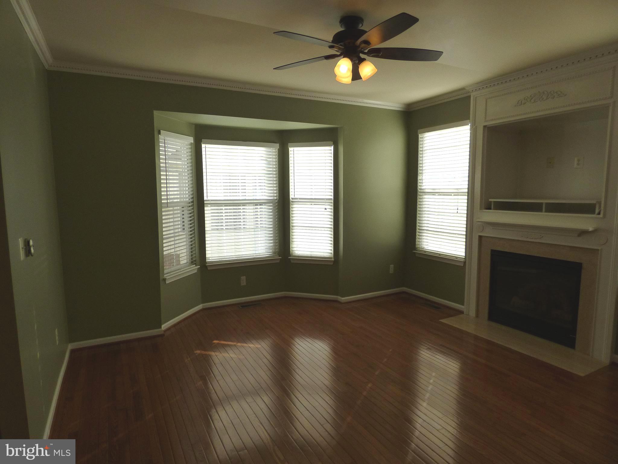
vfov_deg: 66.0
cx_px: 309
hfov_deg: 81.7
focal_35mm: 20
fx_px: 357
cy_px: 232
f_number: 2.8
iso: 160
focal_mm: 3.58
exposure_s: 1/500
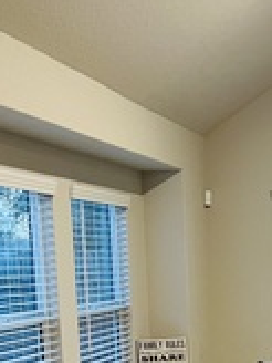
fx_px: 796
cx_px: 318
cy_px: 416
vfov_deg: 23.8
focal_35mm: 76
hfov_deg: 18.5
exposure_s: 1/60
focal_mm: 5.7
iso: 200
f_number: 1.5
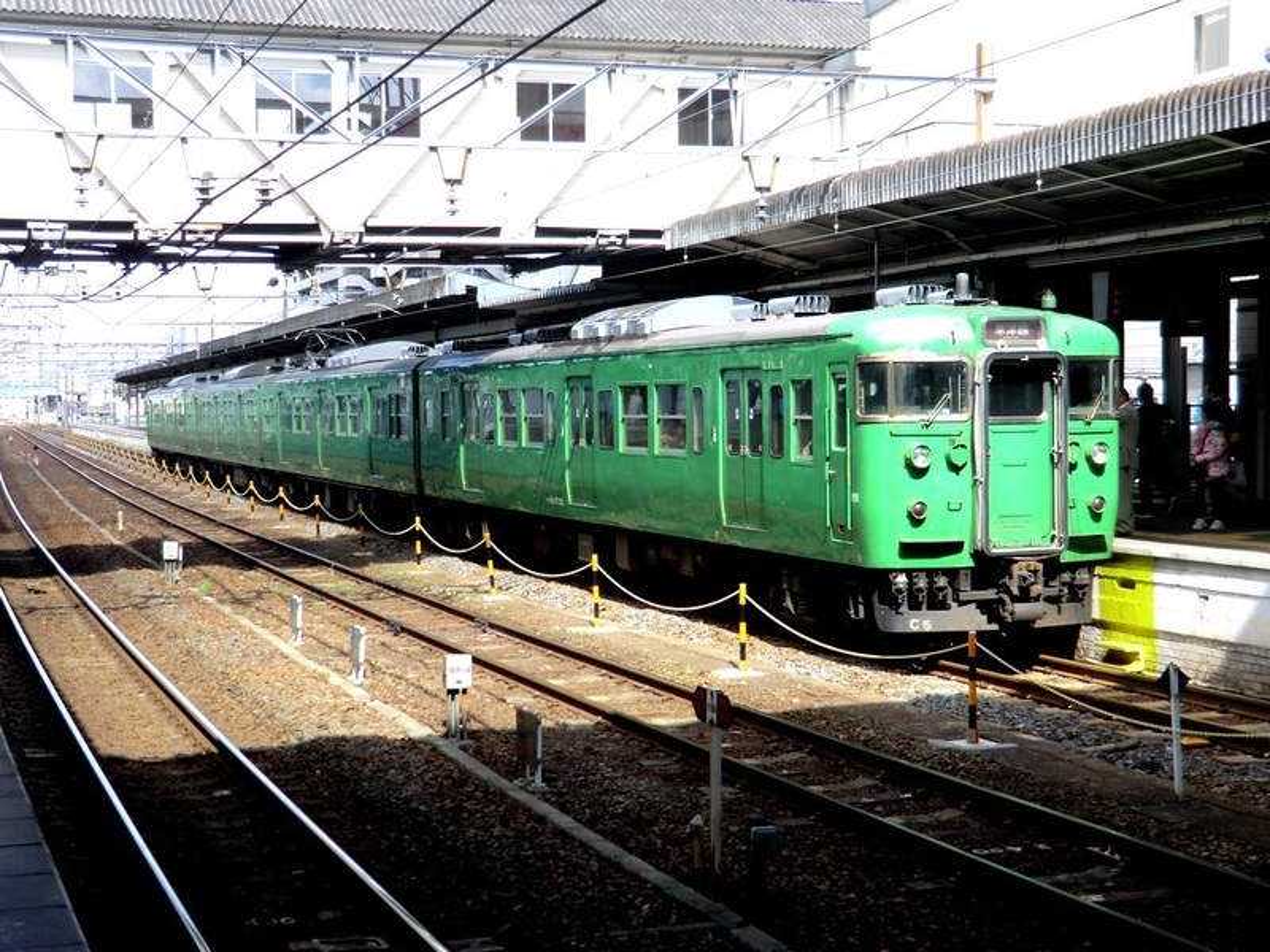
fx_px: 2018
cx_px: 635
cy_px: 476
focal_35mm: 55
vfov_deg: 26.6
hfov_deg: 34.9
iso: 64
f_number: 4.2
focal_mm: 9.8
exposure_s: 1/160
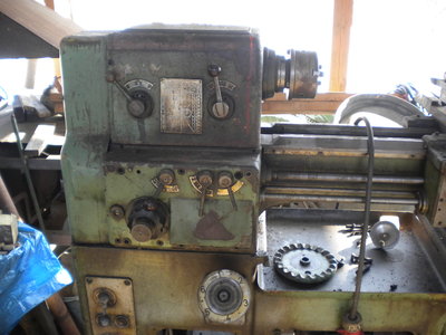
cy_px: 168
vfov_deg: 40.7
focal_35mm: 35
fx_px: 451
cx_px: 223
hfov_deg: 52.6
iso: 194
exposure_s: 1/63
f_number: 3.1
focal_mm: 6.3
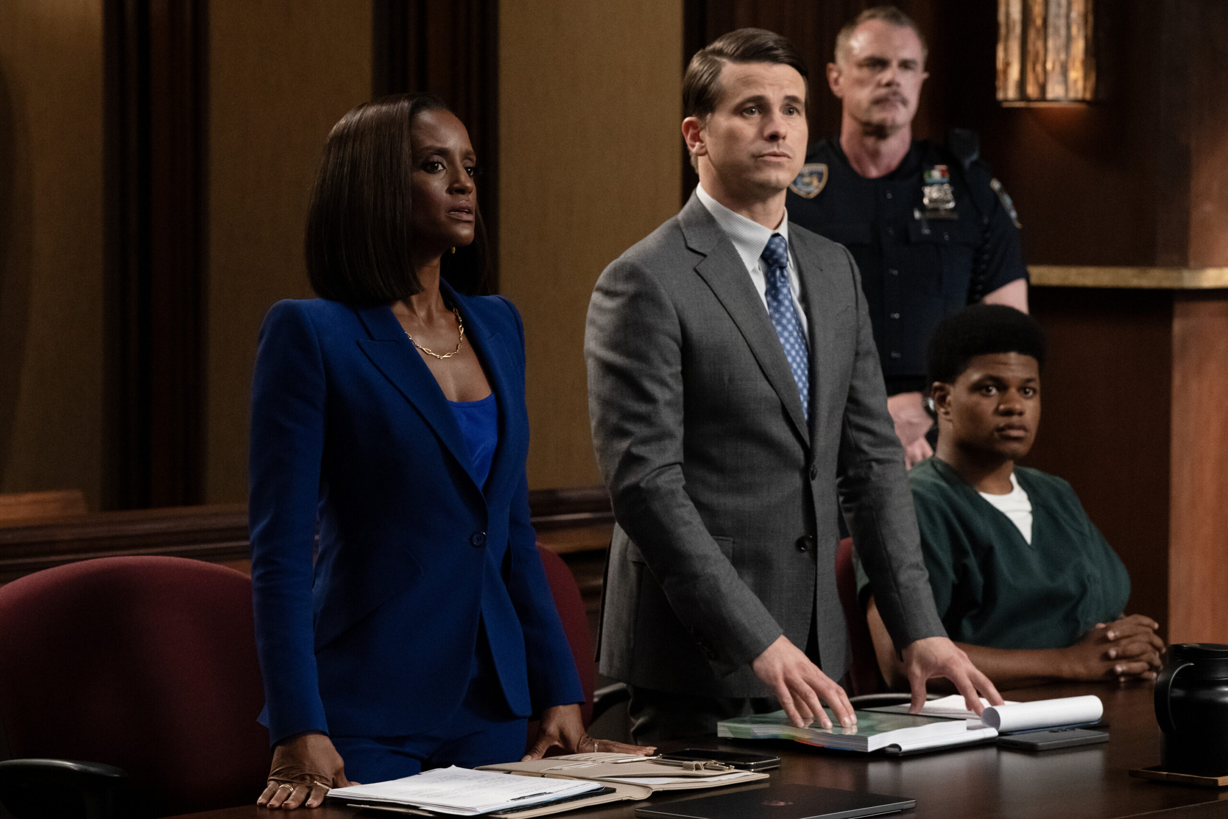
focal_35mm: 118
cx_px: 614
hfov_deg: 17.3
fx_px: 4025
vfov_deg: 11.6
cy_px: 410
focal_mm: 118
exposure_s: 1/160
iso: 8000
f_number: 6.3
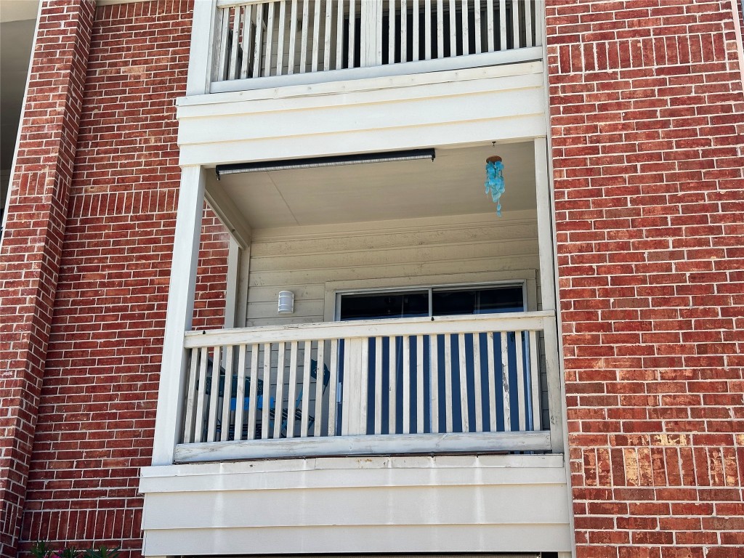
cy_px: 279
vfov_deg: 30.3
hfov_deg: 39.7
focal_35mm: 48
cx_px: 372
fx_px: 1032
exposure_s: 1/1565
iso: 64
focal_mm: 6.86
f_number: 1.78
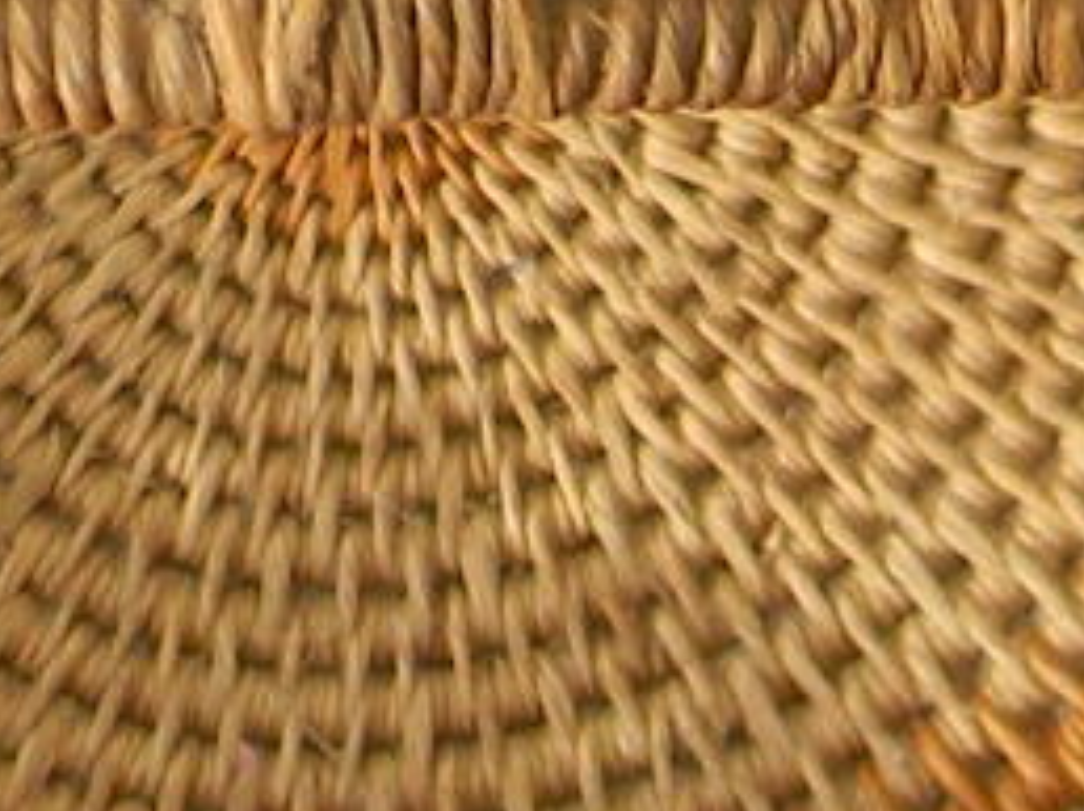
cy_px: -80
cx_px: 185
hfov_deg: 14.1
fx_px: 4349
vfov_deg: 10.5
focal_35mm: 139
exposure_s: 1/111
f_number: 3.5
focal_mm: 5
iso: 80
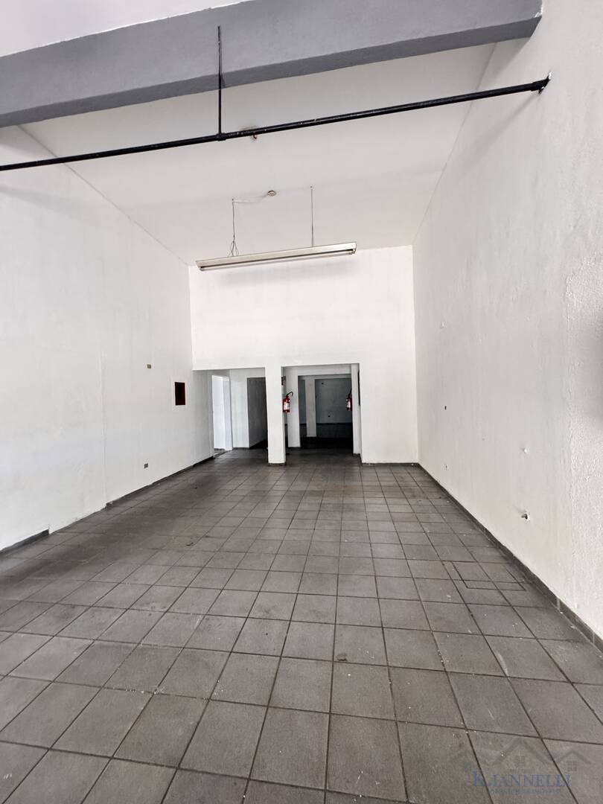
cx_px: 302
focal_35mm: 14
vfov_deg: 102.1
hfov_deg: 85.7
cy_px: 402
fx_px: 325
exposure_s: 1/60
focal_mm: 2.22
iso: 320
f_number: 2.2
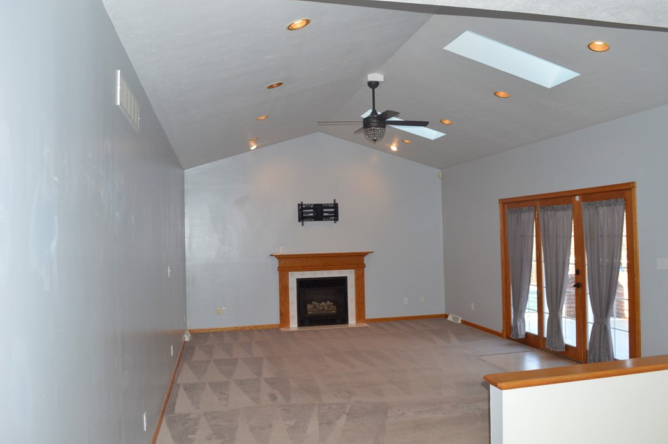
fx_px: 519
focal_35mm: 28
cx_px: 340
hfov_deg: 65.5
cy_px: 219
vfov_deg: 46.3
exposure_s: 1/60
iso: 720
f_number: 8
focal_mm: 18
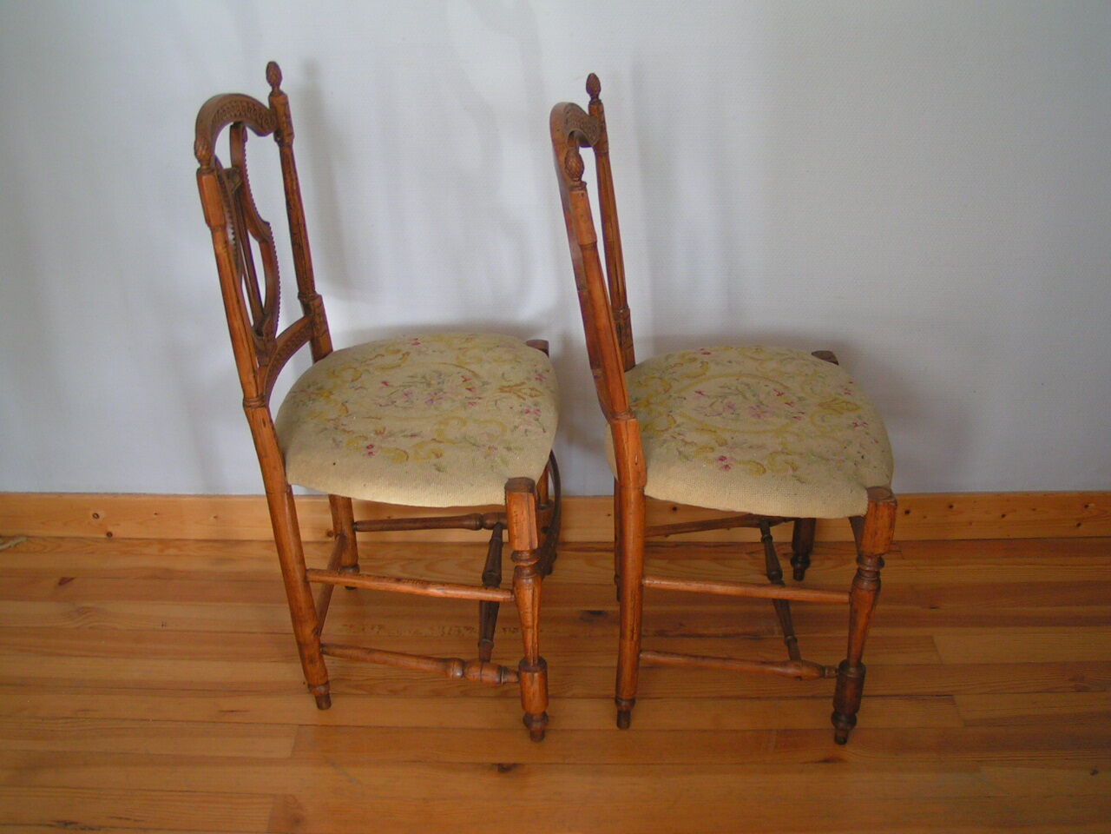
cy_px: 417
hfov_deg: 49.0
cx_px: 556
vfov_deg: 37.7
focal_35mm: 38
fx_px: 1220
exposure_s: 1/40
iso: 80
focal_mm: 5.8
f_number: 2.8
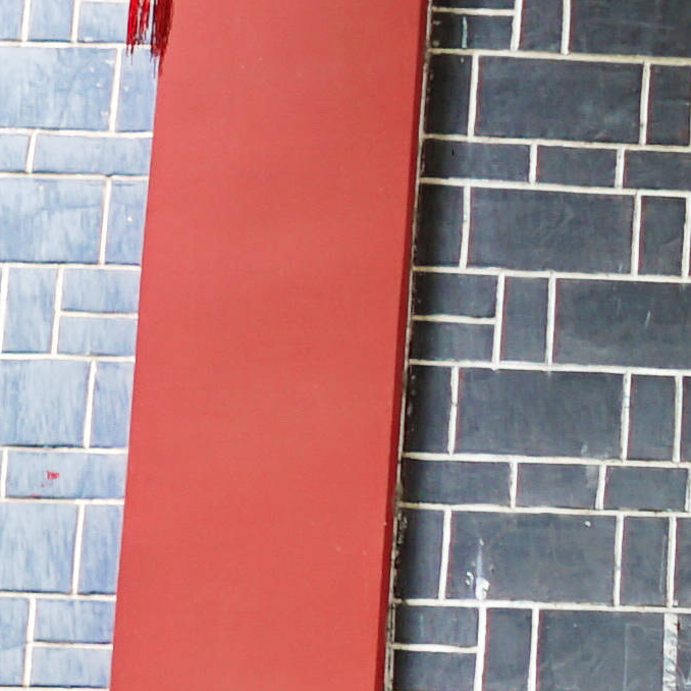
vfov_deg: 9.3
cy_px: 586
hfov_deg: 8.2
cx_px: 1918
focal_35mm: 188
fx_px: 4246
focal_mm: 25
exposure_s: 1/60
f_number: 2
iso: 100
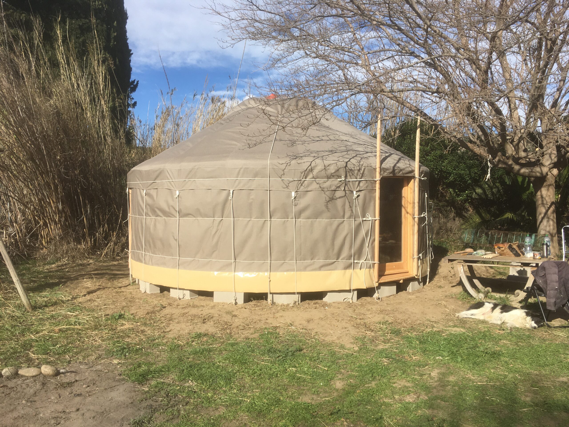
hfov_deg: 61.7
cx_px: 284
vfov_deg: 48.2
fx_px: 477
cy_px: 214
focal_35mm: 29
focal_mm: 4.15
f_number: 2.2
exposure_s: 1/1789
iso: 25
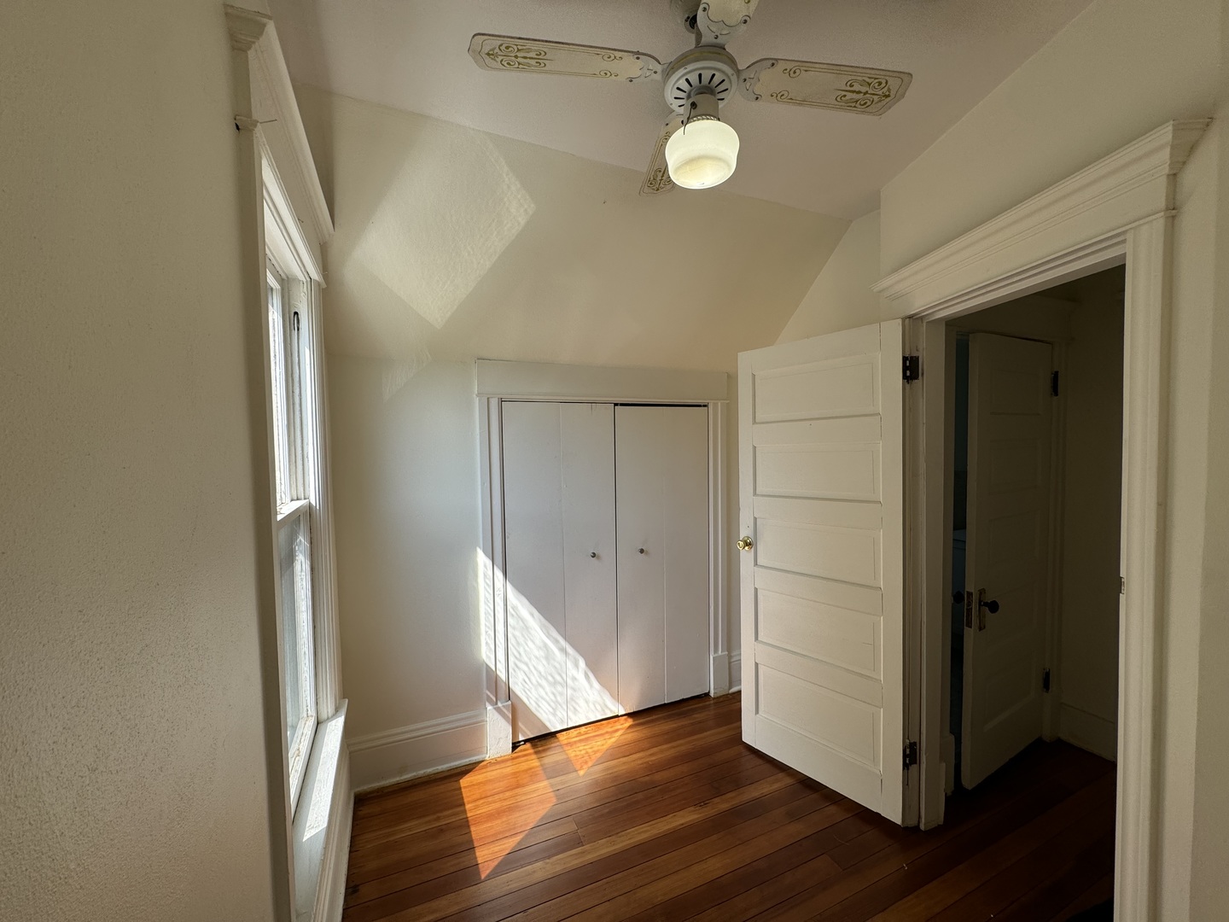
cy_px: 461
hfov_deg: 102.1
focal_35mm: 14
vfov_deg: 85.7
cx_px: 614
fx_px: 497
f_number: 2.2
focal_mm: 2.22
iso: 40
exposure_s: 1/248
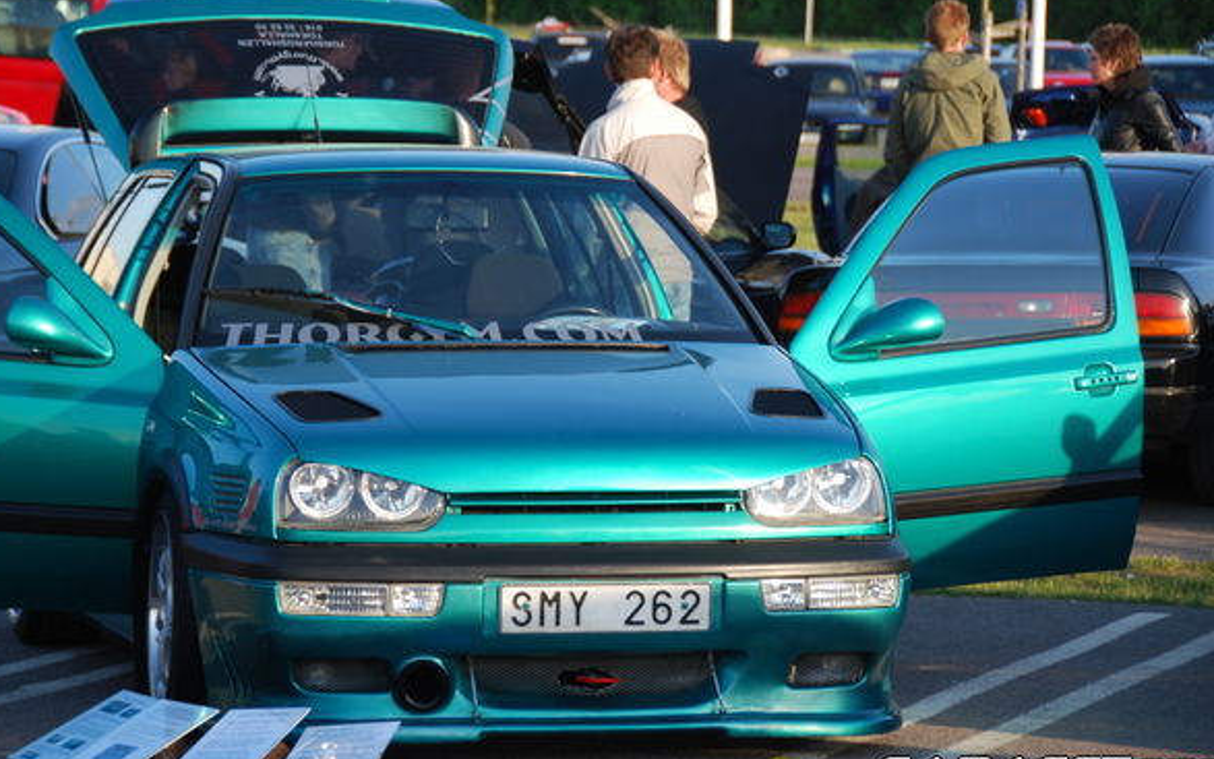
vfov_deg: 8.3
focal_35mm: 159
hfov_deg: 13.2
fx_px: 5246
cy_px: 345
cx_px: 569
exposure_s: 1/125
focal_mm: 95
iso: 100
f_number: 5.3
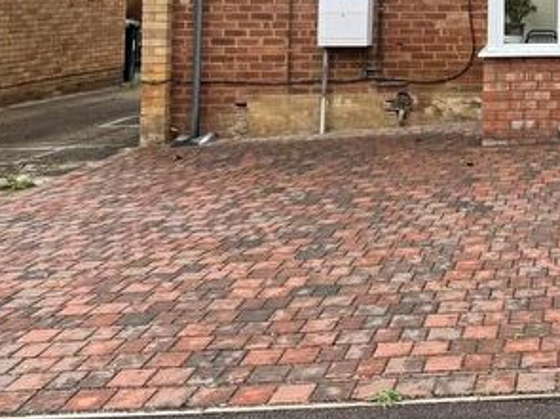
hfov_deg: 30.4
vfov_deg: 23.7
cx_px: 607
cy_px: -62
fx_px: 922
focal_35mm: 57
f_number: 1.78
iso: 80
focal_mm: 6.76
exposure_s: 1/723
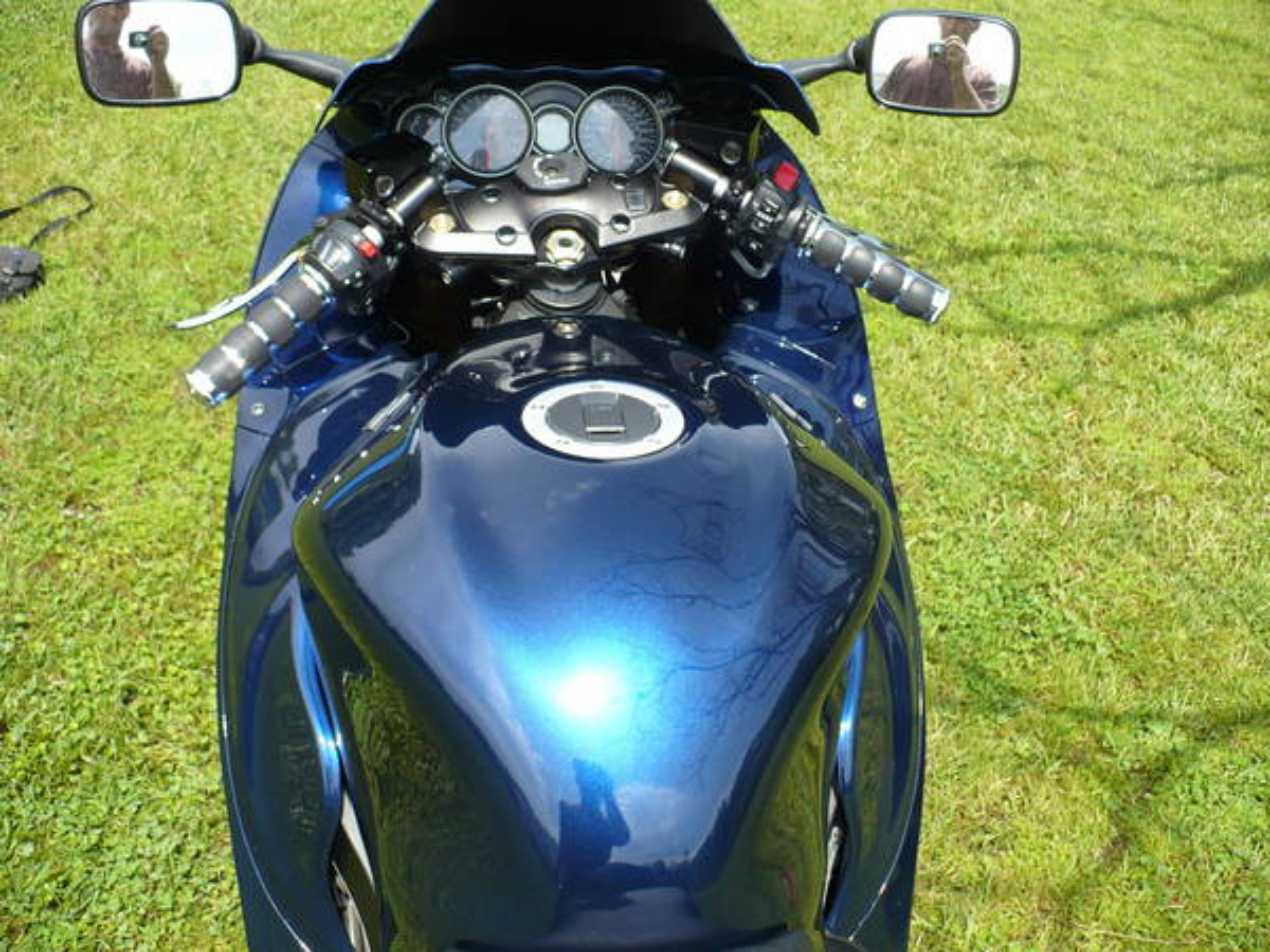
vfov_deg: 38.7
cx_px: 635
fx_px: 1357
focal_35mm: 37
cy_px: 476
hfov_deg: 50.1
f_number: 2.8
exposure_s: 1/640
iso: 100
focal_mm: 6.1
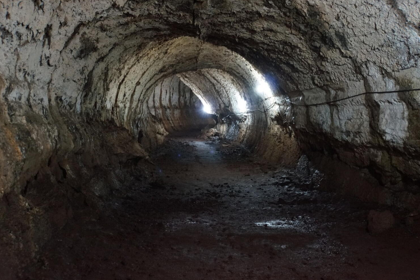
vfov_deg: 34.2
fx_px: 455
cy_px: 130
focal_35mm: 39
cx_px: 208
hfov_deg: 49.5
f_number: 4
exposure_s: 1/20
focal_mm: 24.3
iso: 6400
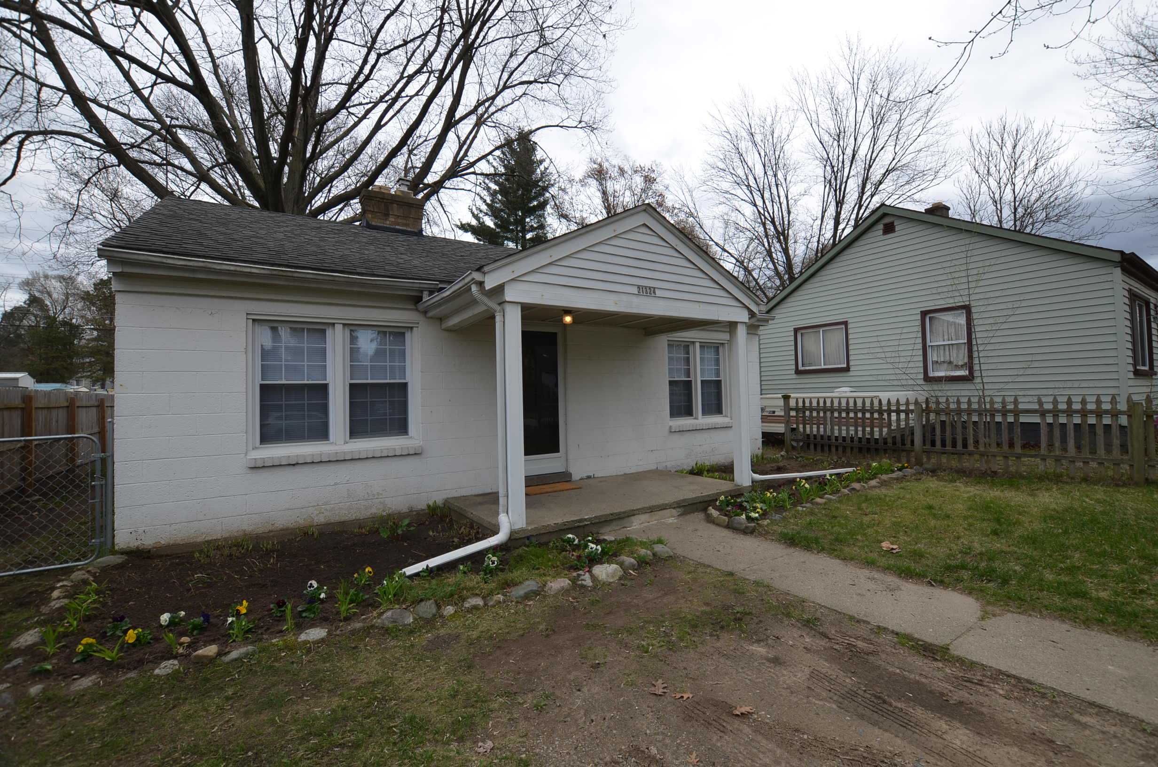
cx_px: 579
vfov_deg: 77.1
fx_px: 482
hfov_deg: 100.5
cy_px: 384
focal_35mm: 15
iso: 100
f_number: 8
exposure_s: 1/250
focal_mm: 10
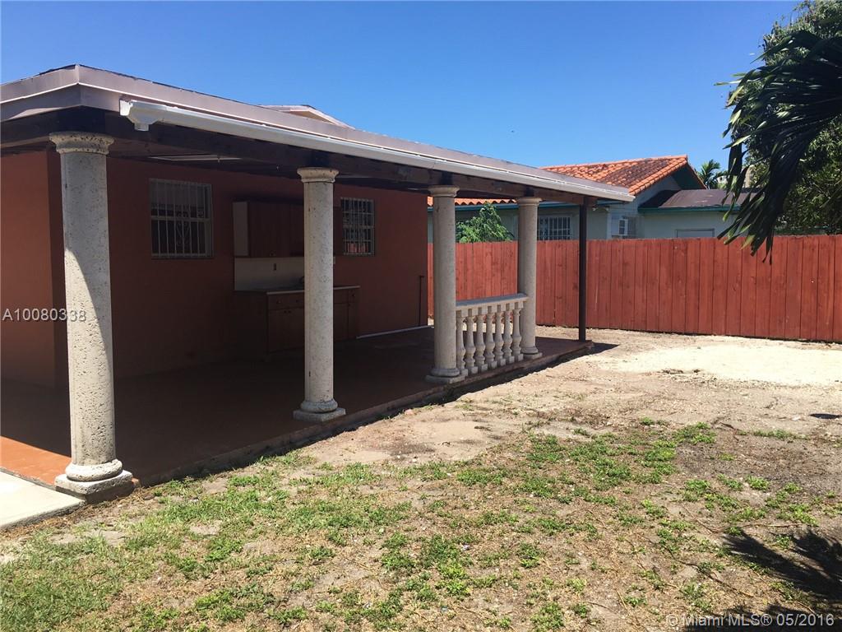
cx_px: 421
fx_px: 705
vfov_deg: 48.2
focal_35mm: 29
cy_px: 316
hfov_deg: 61.7
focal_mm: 4.15
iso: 25
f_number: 2.2
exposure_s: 1/1040
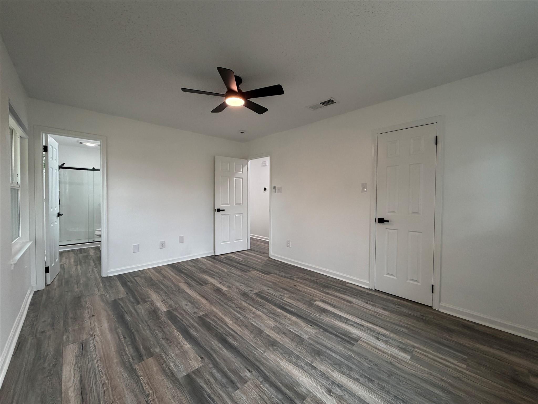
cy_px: 202
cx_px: 269
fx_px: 218
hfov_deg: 102.1
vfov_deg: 85.7
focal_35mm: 14
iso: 250
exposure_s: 1/120
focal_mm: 2.22
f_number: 2.2
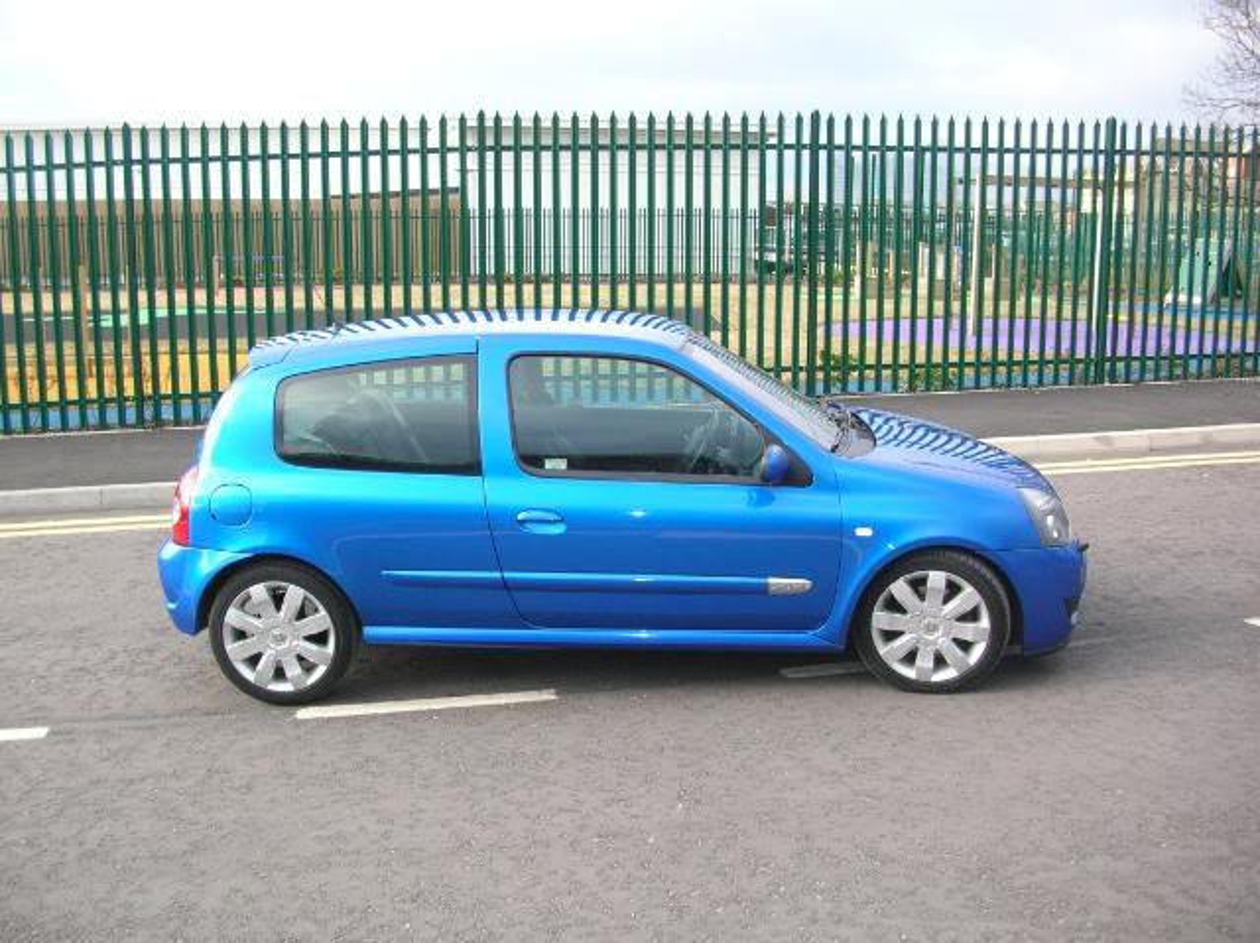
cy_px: 472
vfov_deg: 40.6
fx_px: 1273
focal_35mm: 35
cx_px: 630
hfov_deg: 52.7
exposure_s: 1/174
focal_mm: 5.8
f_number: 2.8
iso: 71
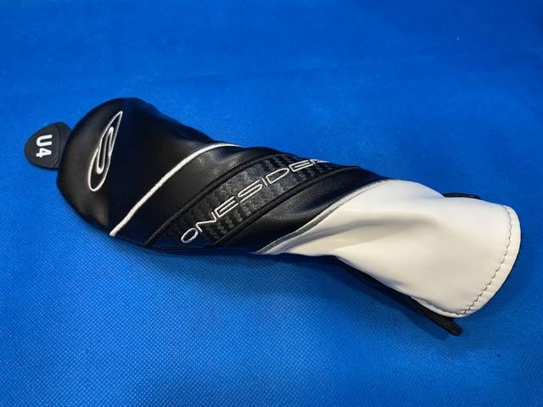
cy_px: 204
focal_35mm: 26
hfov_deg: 67.3
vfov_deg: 53.1
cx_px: 272
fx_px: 408
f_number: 1.8
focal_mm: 4.25
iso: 80
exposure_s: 1/60
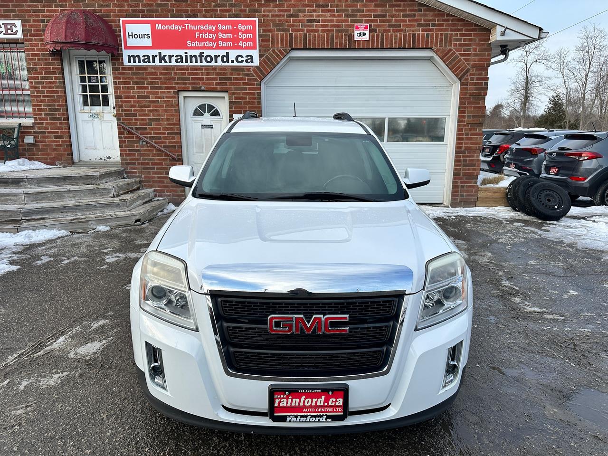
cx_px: 304
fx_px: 422
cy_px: 228
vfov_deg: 56.8
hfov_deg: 71.6
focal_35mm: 24
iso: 80
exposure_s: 1/1212
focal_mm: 6.86
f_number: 1.78
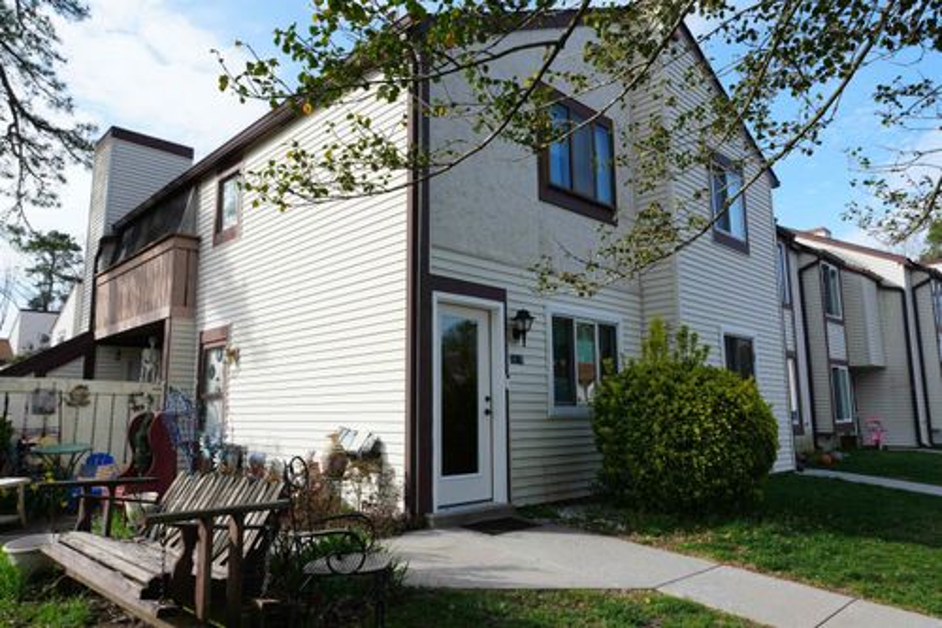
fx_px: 667
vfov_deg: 50.4
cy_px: 314
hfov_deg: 70.5
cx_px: 471
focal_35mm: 26
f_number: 9
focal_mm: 17
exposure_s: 1/125
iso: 100
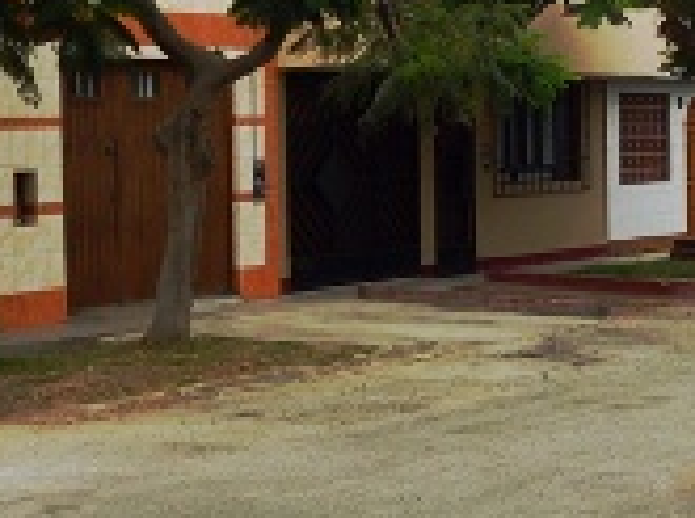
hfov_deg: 19.6
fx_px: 1963
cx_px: 657
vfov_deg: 15.0
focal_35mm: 98
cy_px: 198
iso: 100
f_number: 3.5
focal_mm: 6.4
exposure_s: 1/500
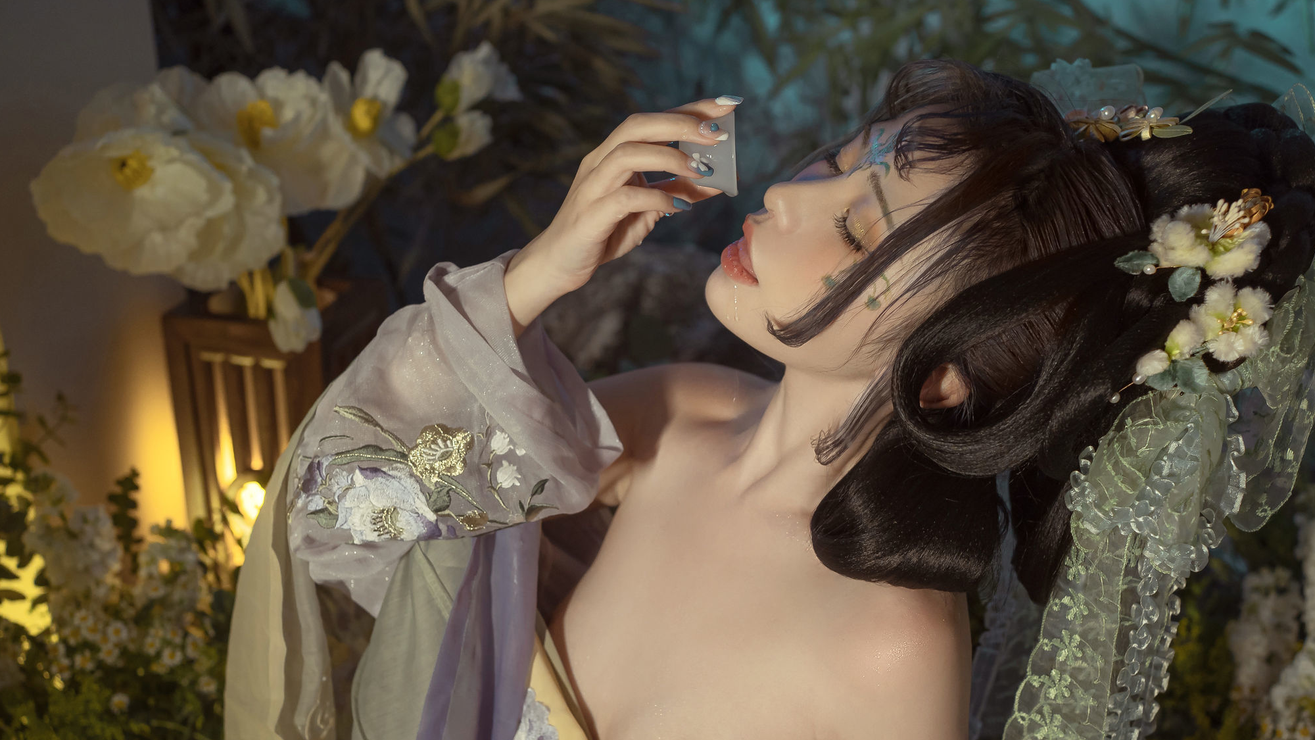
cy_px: 481
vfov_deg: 27.0
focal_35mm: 44
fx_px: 1534
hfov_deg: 46.4
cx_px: 692
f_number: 3.5
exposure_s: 1/40
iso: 640
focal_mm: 35
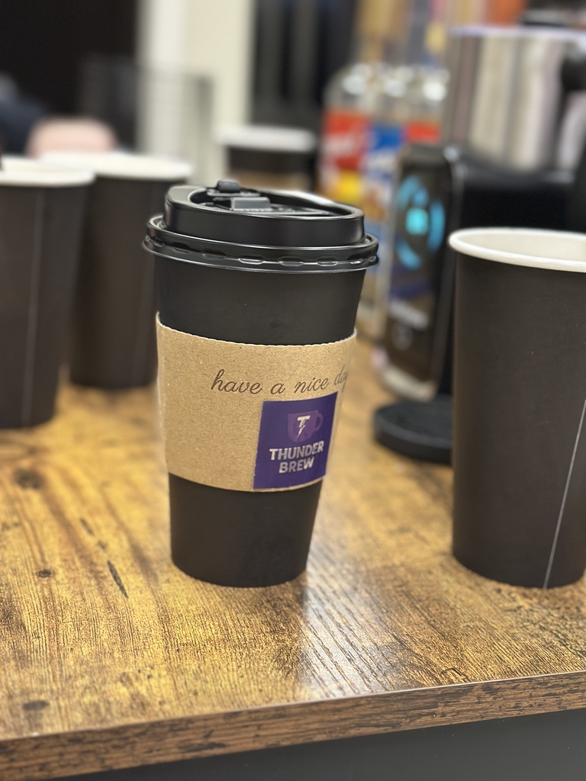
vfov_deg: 39.7
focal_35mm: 48
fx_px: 1083
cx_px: 293
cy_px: 390
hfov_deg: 30.3
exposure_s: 1/40
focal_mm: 6.86
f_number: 1.78
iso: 500
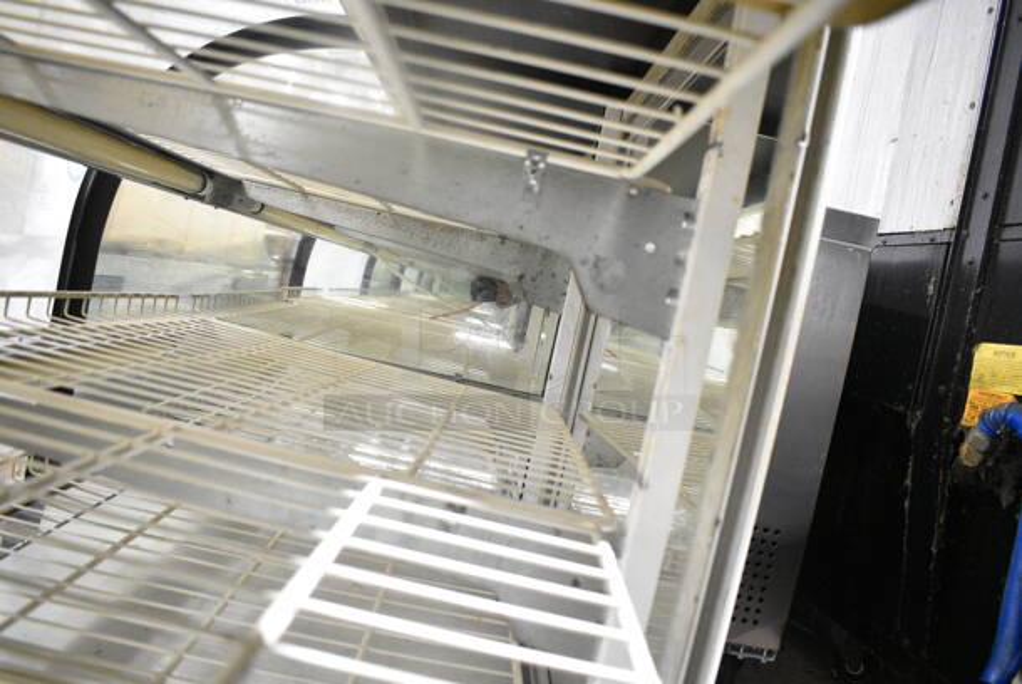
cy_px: 342
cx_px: 511
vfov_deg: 48.0
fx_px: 767
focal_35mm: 27
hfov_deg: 67.3
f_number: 3.5
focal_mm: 18
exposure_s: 1/30
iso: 4000
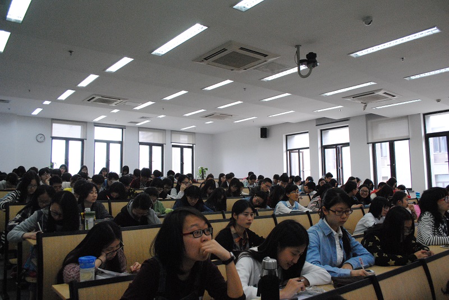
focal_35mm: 27
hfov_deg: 67.3
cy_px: 150
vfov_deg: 48.0
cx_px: 224
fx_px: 337
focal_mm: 18
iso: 1600
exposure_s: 1/200
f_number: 5
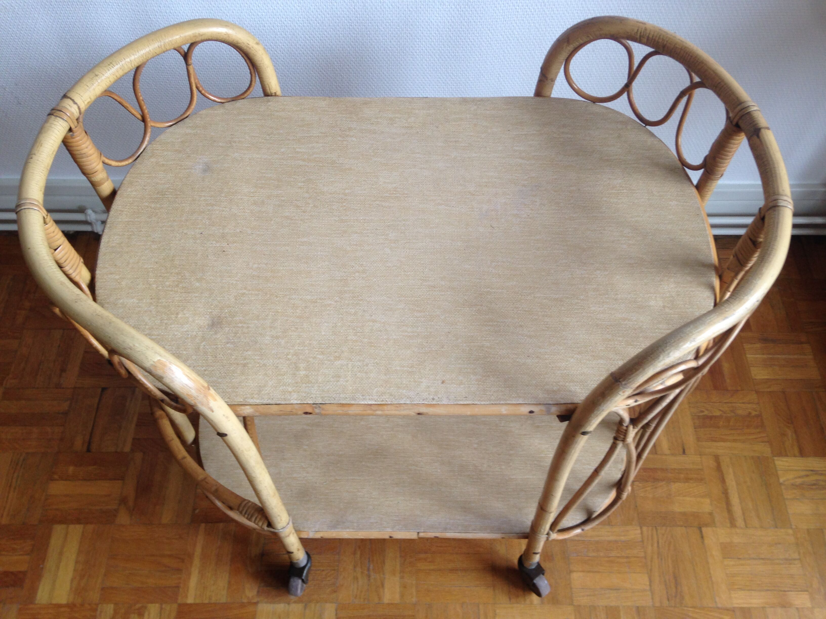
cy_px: 310
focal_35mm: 33
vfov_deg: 42.9
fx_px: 787
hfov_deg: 55.4
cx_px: 413
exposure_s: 1/20
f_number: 2.4
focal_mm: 4.12
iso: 64
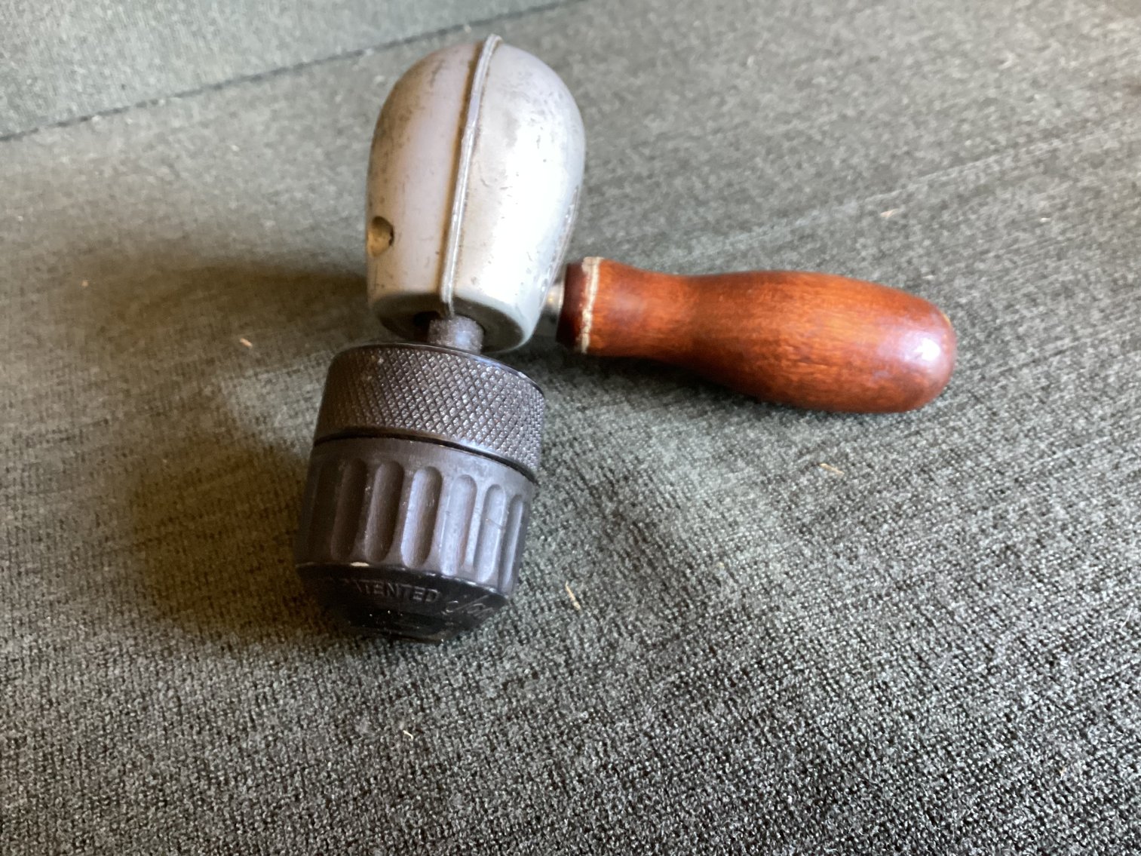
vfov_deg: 45.4
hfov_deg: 58.3
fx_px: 1022
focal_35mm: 31
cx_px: 570
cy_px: 428
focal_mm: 3.3
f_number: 2.4
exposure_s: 1/40
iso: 320
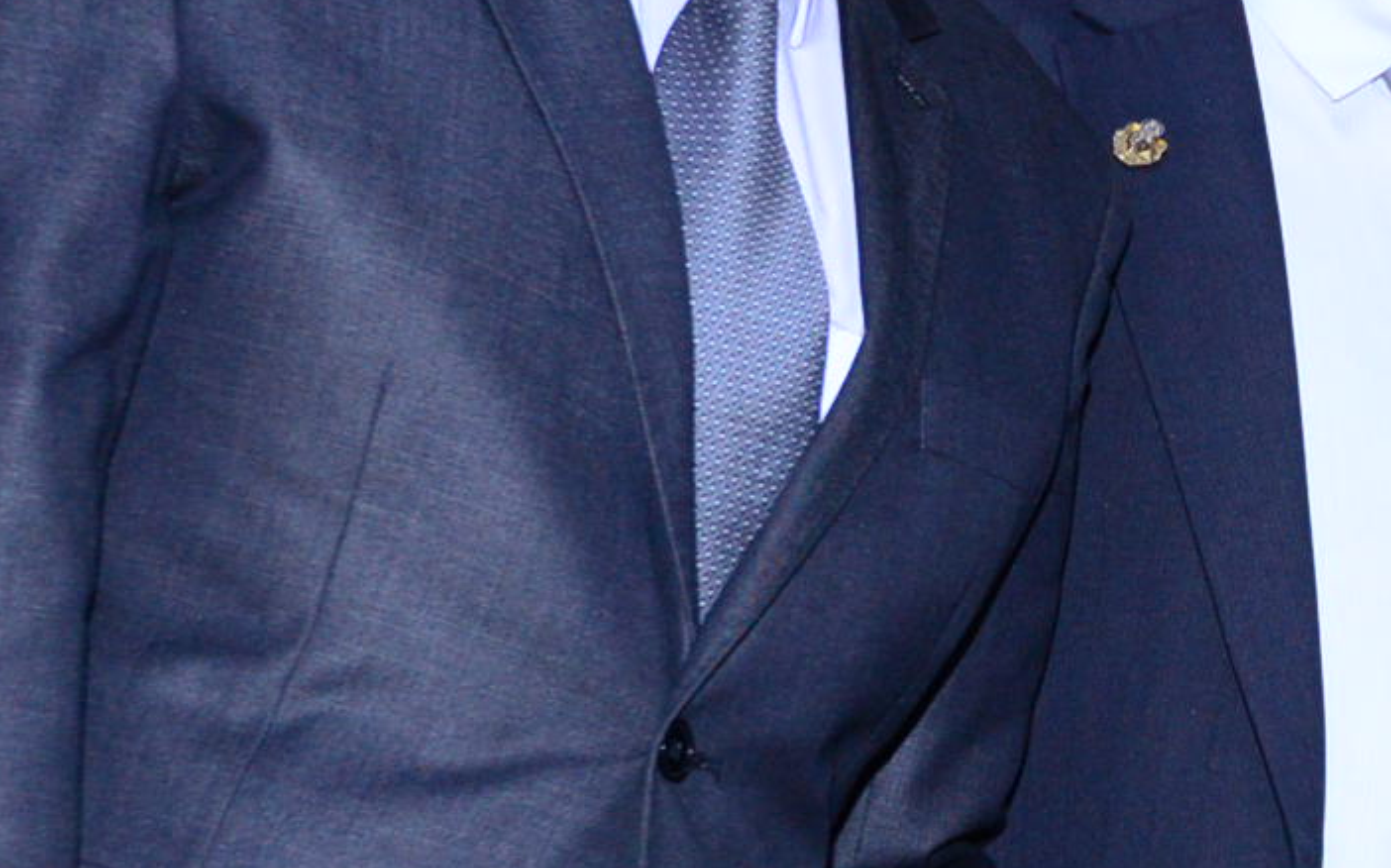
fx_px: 5797
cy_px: 583
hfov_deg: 13.1
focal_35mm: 153
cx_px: 1916
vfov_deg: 8.6
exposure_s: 1/125
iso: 1600
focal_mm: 35
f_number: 5
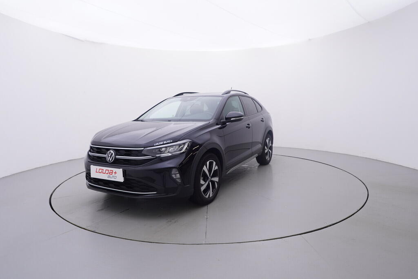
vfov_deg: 56.2
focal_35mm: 22
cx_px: 209
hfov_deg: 77.3
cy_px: 140
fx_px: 261
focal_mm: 15
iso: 200
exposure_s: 1/80
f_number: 5
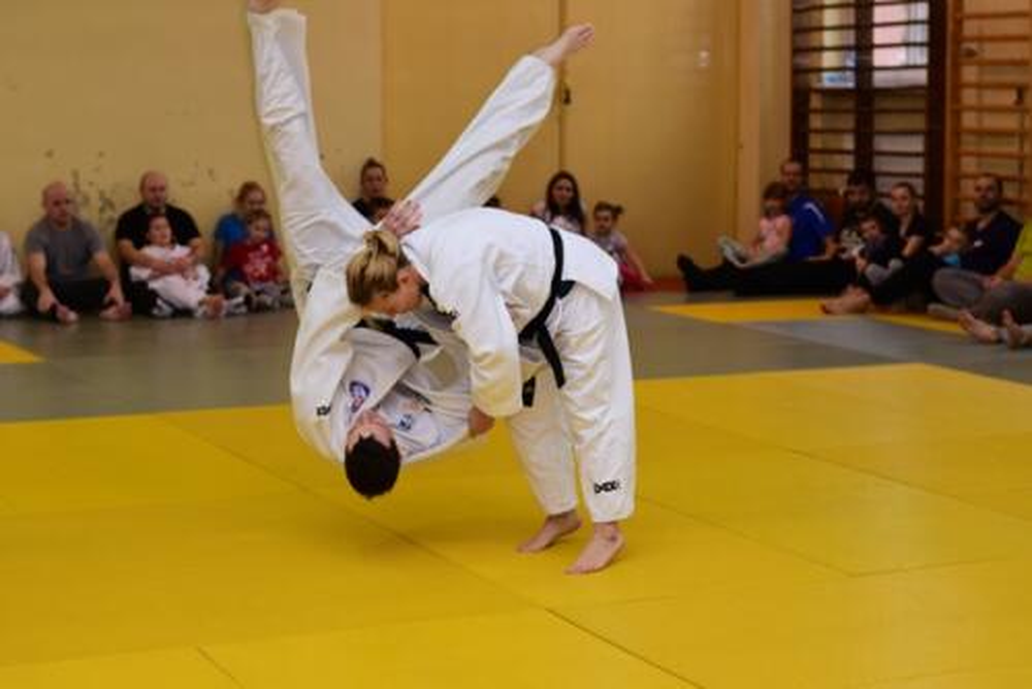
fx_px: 2151
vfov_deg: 18.2
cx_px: 516
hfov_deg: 27.0
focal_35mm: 75
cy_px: 344
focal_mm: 50
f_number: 2.5
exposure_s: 1/200
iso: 320
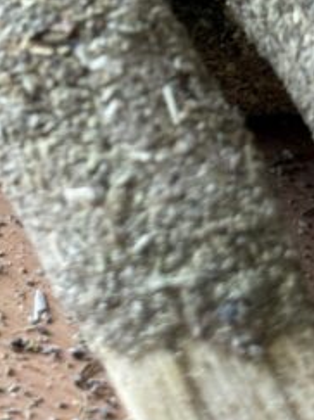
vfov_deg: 12.4
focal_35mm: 158
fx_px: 1913
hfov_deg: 9.4
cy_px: -7
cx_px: 45
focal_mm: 6.76
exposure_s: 1/50
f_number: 1.78
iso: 80
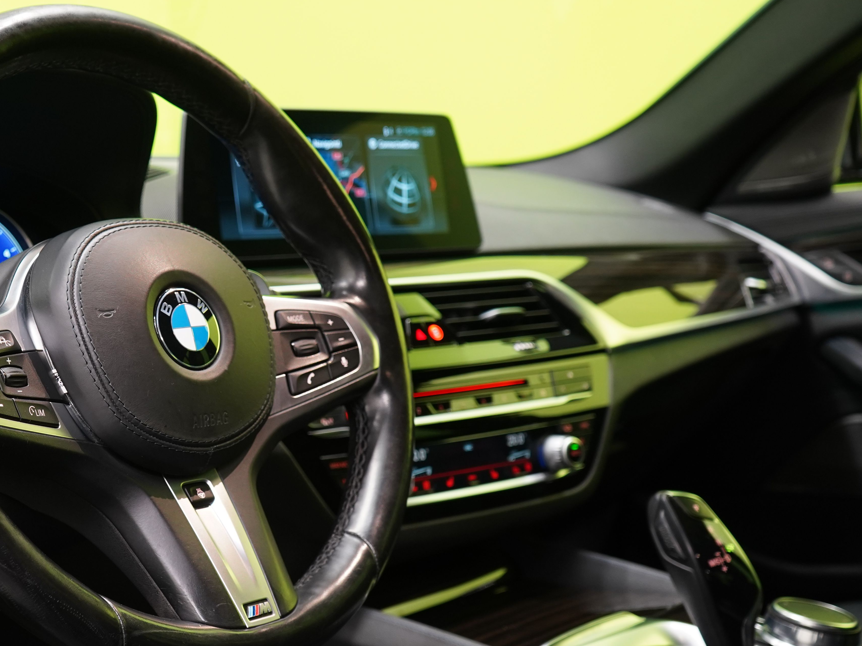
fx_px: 1394
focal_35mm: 56
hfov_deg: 33.0
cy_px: 350
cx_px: 131
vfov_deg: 26.1
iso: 1250
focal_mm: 33
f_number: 5
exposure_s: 1/20
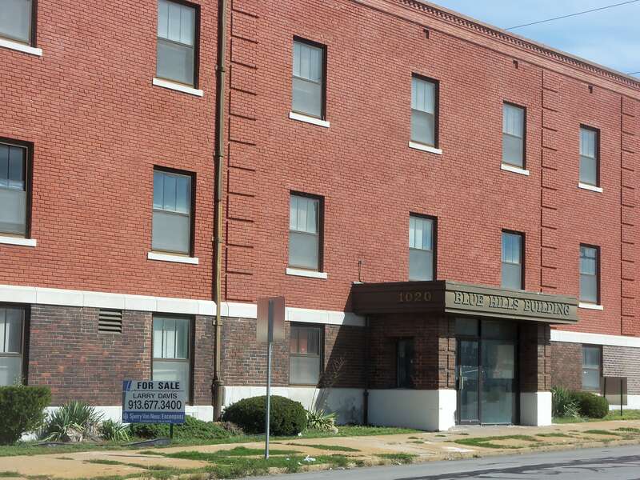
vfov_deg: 18.4
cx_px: 320
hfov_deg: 24.4
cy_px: 240
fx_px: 1479
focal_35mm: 80
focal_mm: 14.3
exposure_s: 1/500
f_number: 4.2
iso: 64
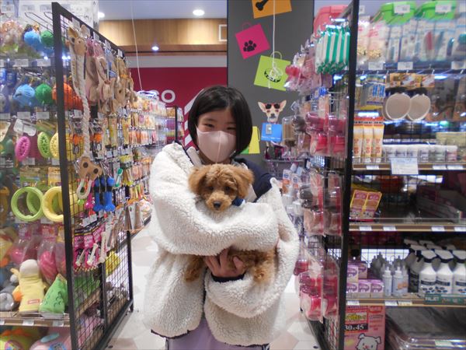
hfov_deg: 67.3
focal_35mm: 26
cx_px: 233
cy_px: 175
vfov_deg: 53.1
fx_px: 350
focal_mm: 4.6
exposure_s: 1/30
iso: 180
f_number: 3.2
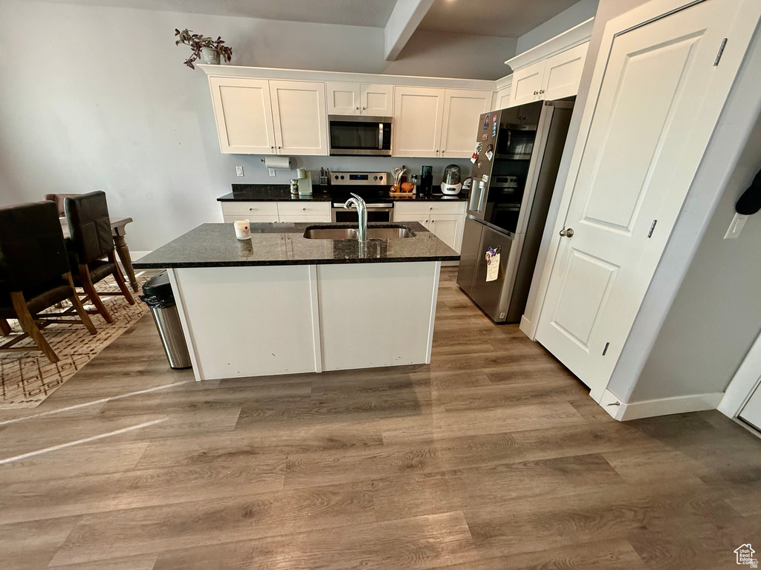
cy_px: 285
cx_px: 380
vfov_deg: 85.7
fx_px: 308
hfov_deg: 102.1
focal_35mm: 14
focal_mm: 2.22
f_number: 2.2
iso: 320
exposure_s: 1/120
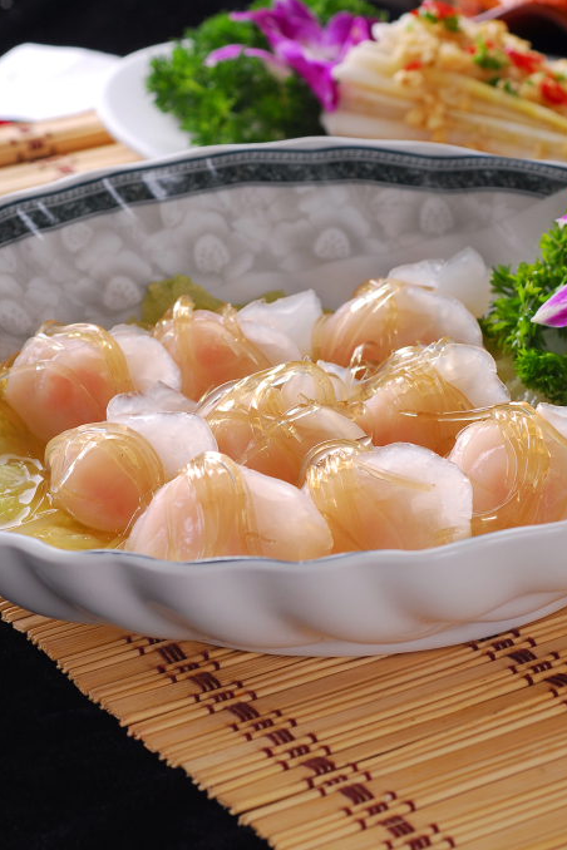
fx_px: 3213
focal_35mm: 136
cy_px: 427
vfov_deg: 15.1
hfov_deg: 10.1
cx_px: 317
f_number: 7.1
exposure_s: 1/200
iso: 100
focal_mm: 60
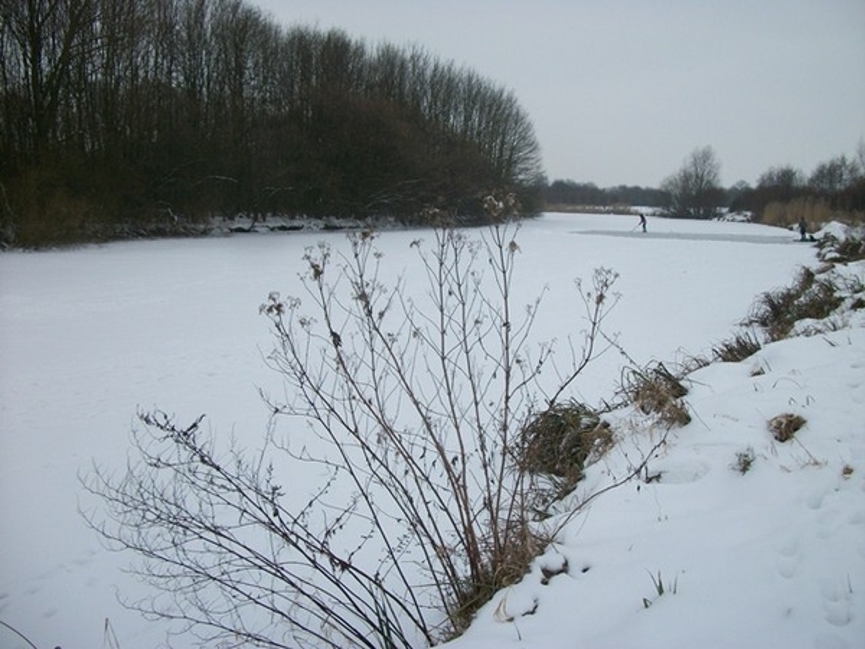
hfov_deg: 56.8
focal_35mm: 32
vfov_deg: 44.2
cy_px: 324
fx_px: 800
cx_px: 432
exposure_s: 1/100
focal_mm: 5.7
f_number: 8.8
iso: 80
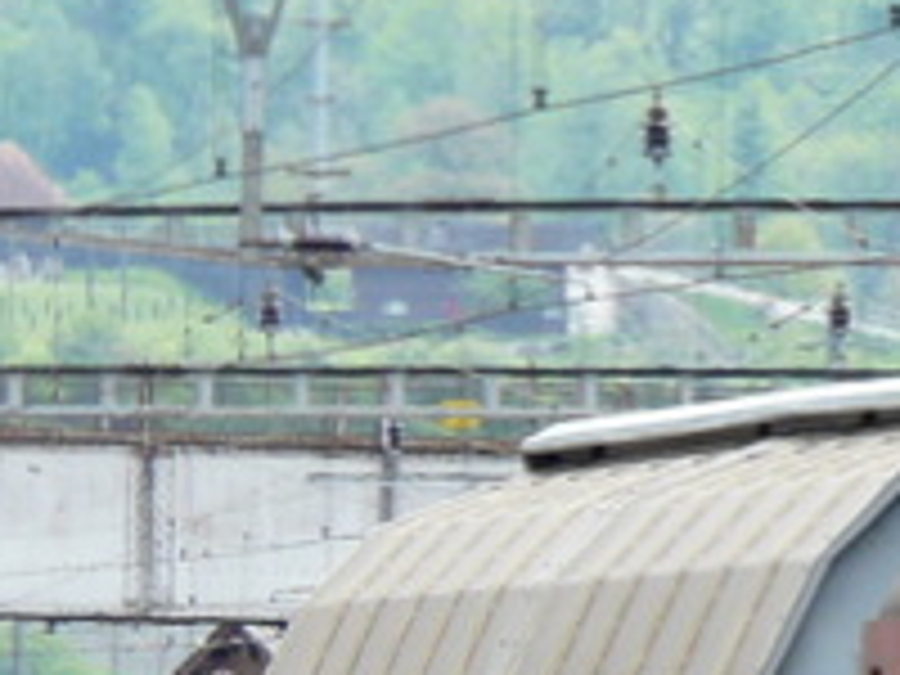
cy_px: 868
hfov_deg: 1.3
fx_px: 38271
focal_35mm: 1472
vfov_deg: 1.0
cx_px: 1881
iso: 100
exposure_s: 1/250
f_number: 4.5
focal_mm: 48.2
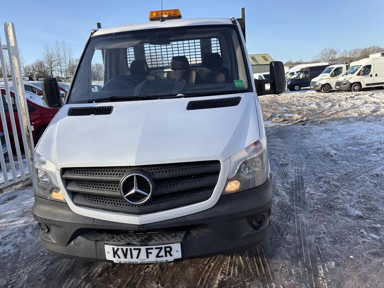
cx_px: 192
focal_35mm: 26
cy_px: 144
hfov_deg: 67.3
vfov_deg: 53.1
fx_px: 288
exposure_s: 1/1196
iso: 50
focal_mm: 5.96
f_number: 1.6
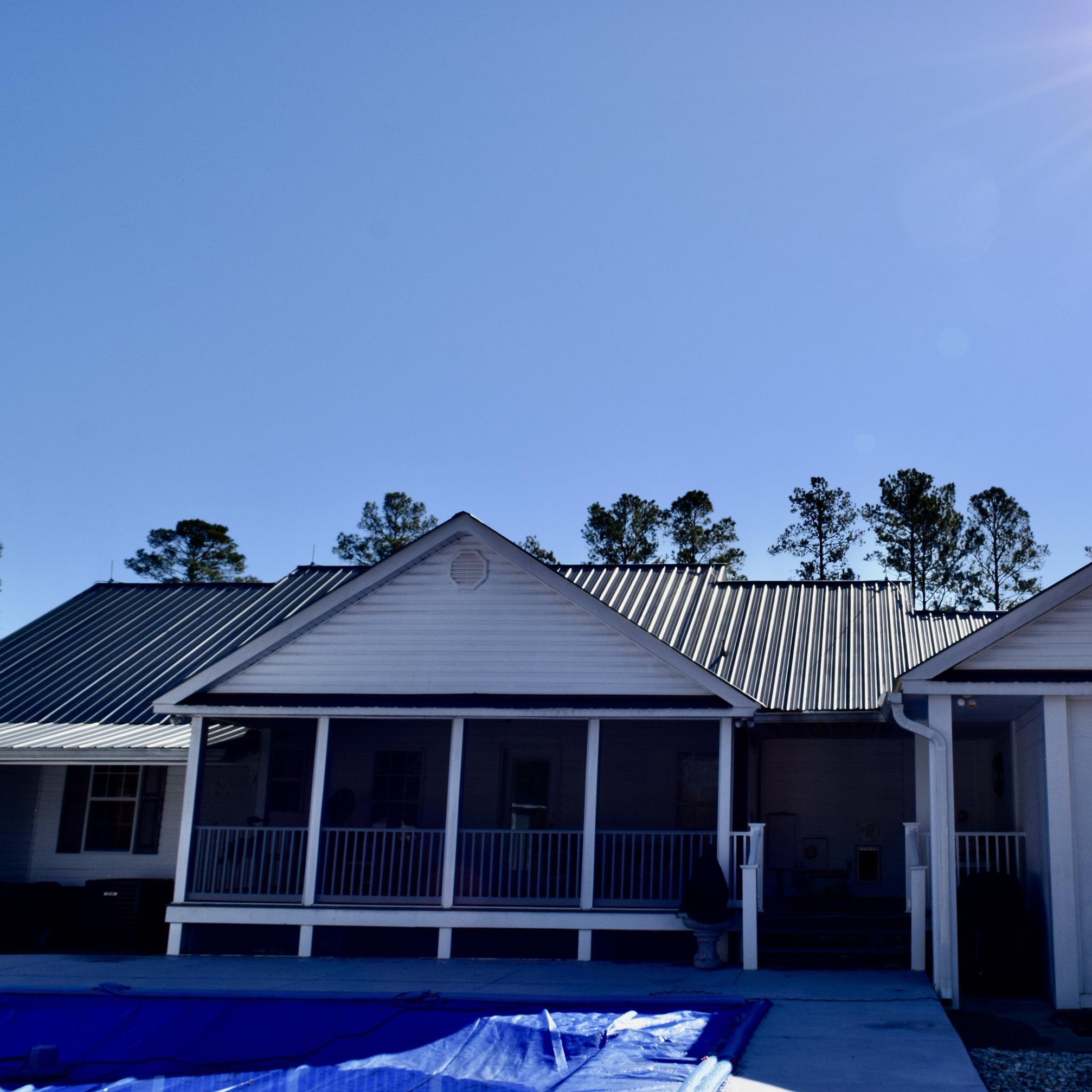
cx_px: 780
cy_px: 542
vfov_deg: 47.2
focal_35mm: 35
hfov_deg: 46.0
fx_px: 1249
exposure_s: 1/500
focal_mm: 18
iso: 220
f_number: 11
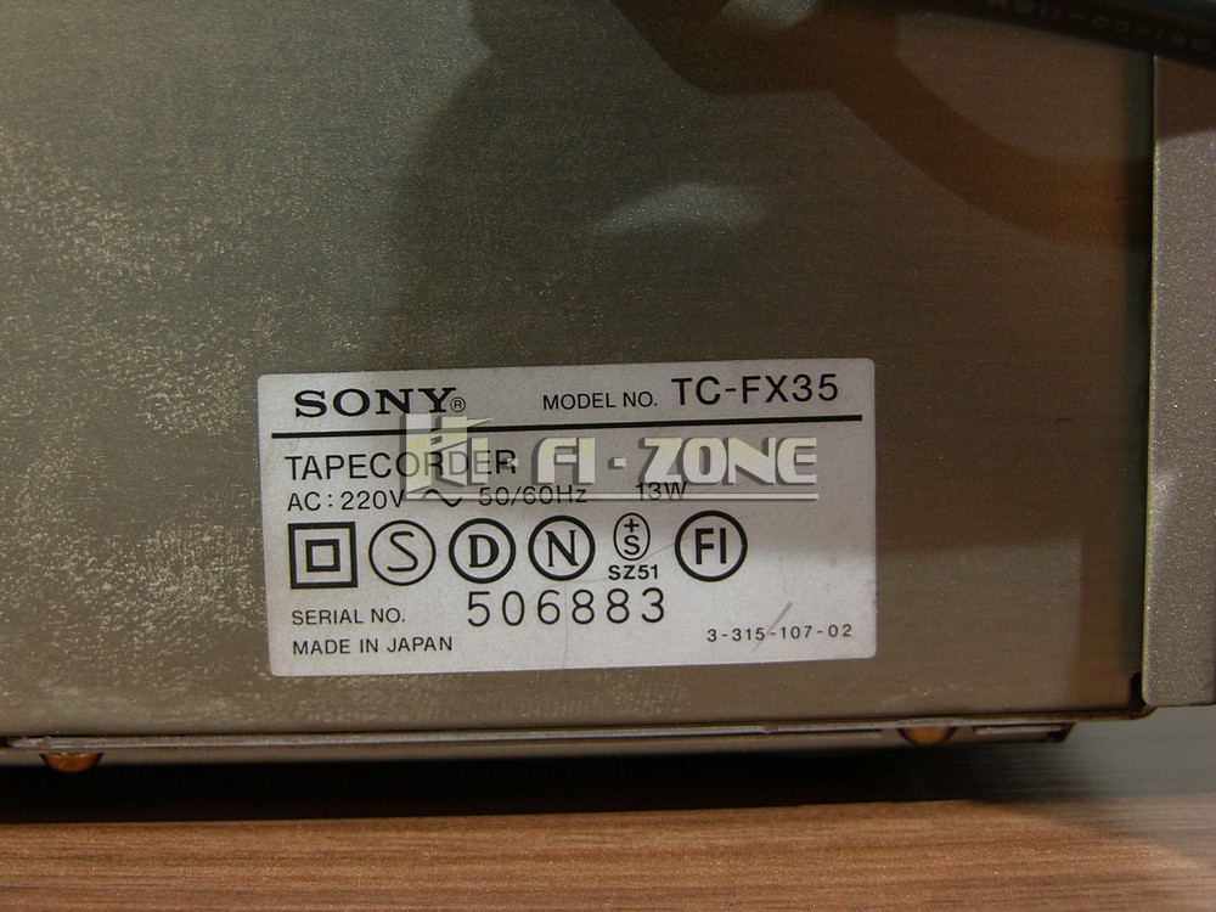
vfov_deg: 19.6
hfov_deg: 26.0
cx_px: 608
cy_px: 456
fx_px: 2635
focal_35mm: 75
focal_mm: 19.4
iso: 50
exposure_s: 1/80
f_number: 3.2
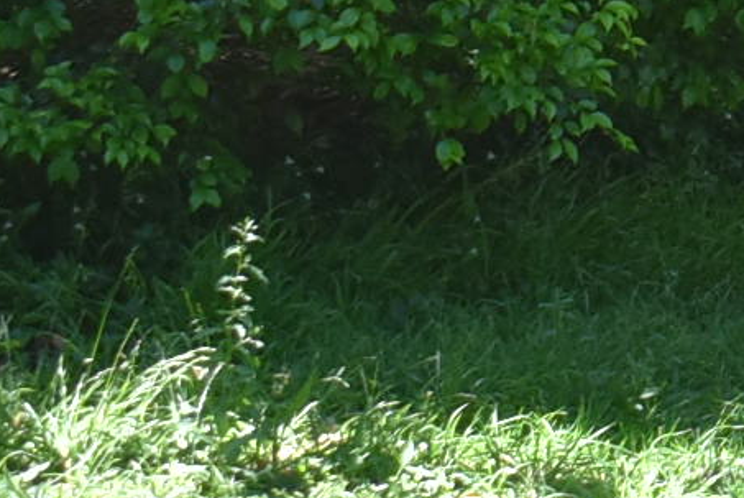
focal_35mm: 267
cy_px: -122
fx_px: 5529
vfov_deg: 5.1
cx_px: 2347
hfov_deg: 6.8
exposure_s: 1/250
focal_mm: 27
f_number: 5
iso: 400
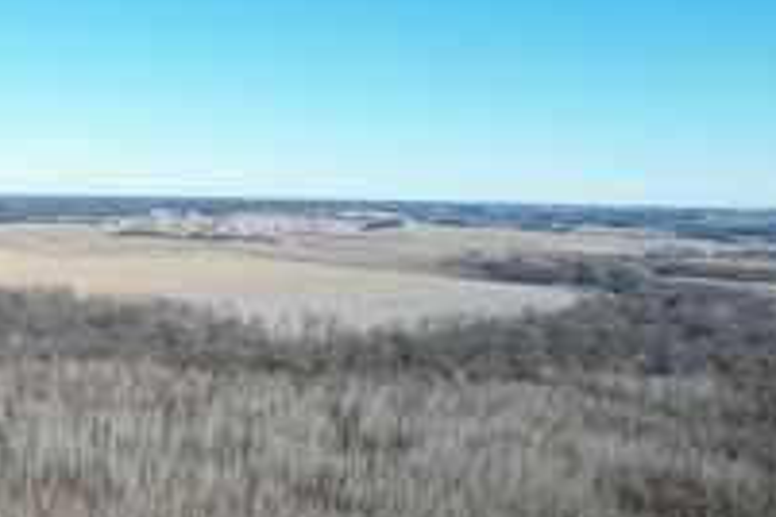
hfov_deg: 38.5
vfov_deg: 26.8
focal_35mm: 47
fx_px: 1013
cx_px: 54
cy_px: 538
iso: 100
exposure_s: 1/1250
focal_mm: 8.38
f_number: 2.8
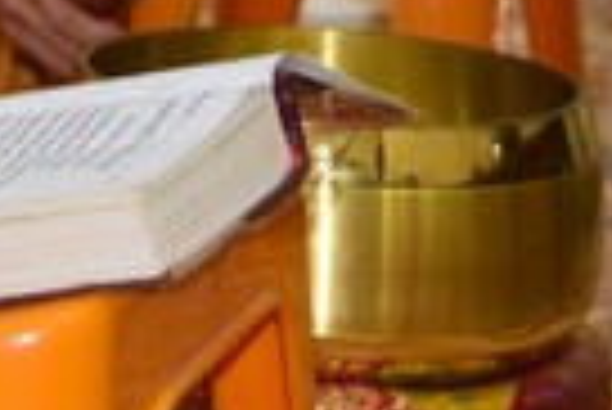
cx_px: -567
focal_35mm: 210
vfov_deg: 6.3
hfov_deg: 9.2
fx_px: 3574
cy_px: -536
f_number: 4
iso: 500
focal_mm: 44
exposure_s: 1/80
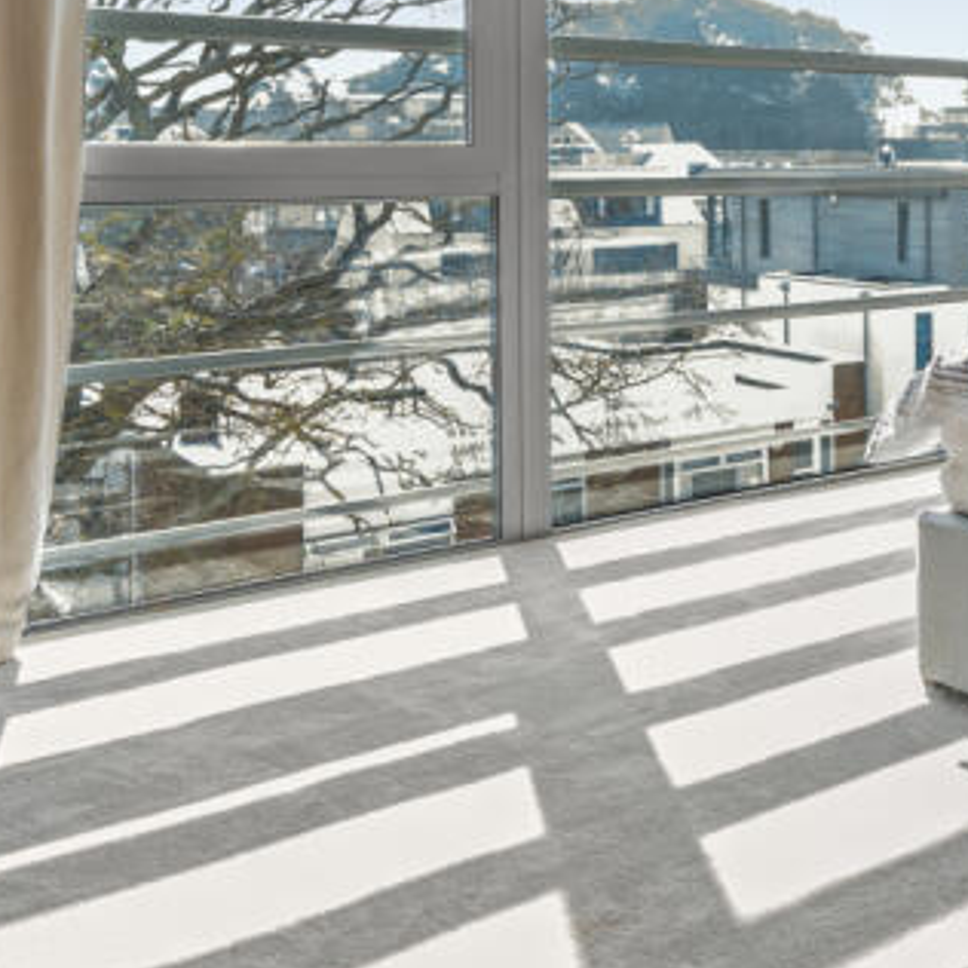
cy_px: 164
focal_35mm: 44
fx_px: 1392
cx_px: 1354
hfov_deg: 28.7
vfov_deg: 36.7
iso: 200
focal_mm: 16
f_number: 11
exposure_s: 1/8
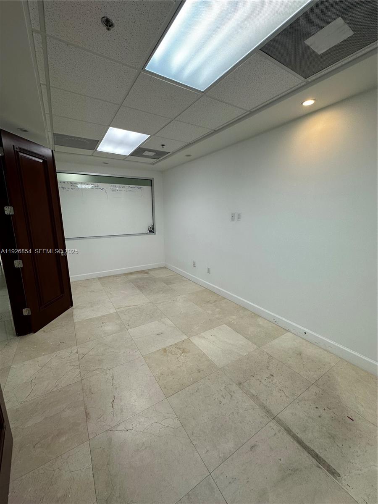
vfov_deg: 102.1
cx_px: 189
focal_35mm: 14
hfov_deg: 85.7
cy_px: 252
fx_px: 204
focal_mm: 2.22
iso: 80
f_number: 2.2
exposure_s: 1/120
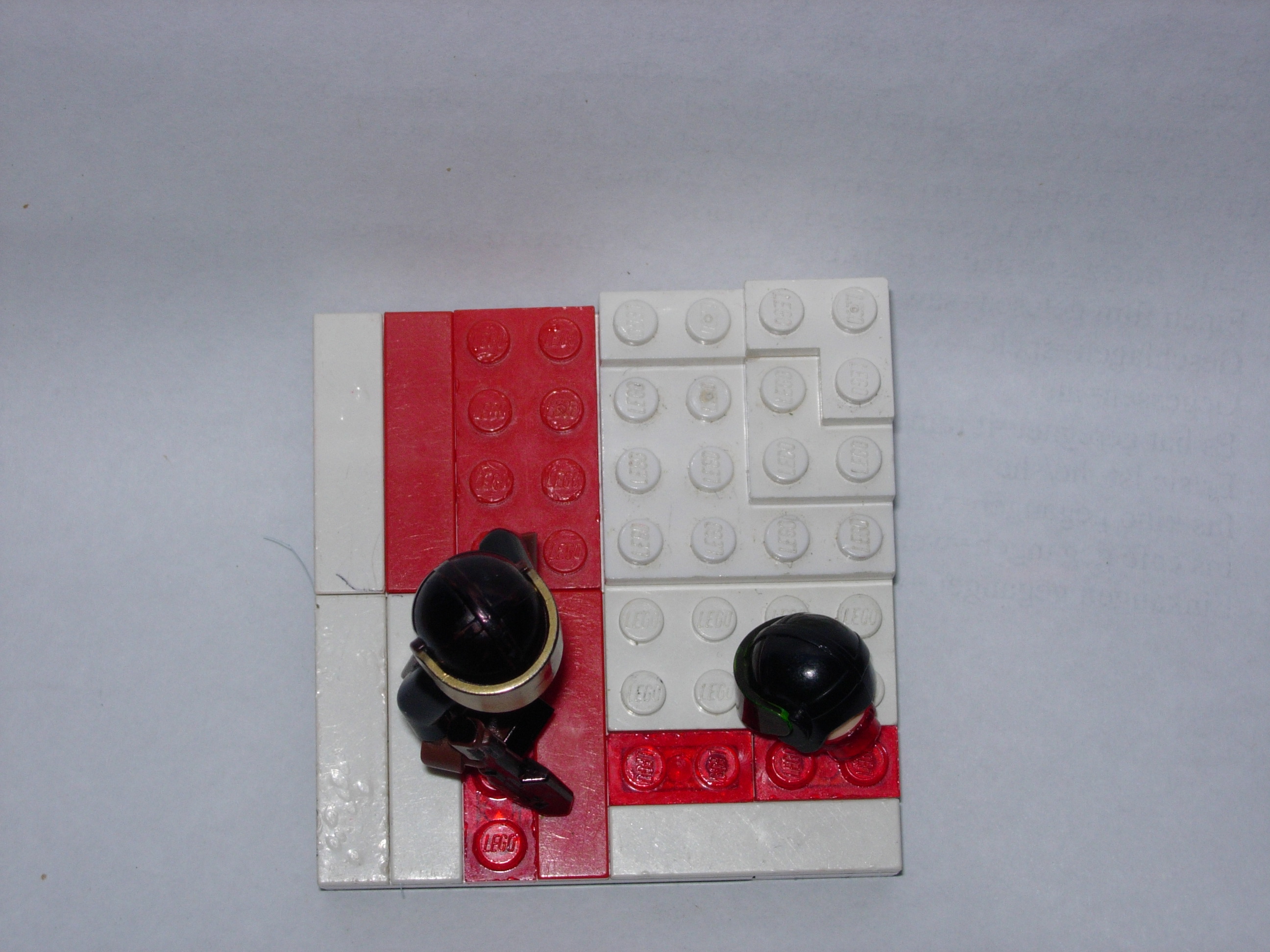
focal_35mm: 92
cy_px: 476
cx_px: 635
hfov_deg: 21.3
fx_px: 3375
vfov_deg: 16.1
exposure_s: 1/64
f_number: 7.3
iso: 79
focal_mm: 19.1
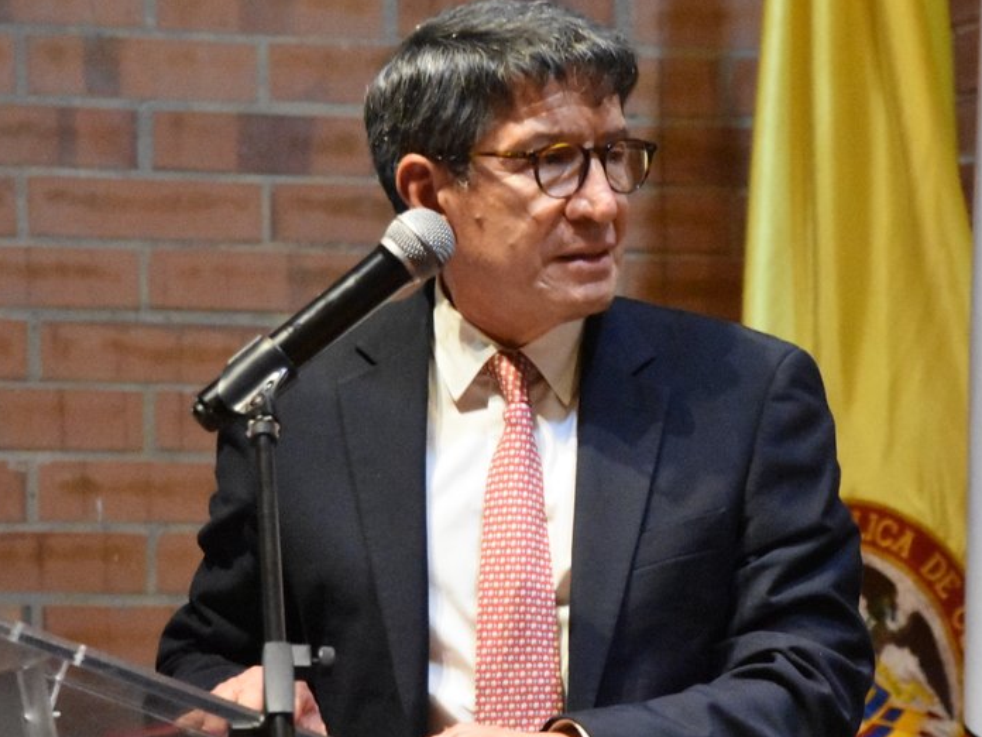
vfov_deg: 4.4
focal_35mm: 336
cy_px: 289
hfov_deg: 5.9
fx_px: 9527
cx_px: 605
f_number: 4.8
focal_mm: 135
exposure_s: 1/100
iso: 12800
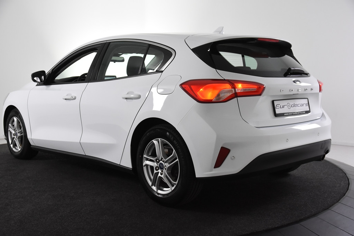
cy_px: 118
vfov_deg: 31.9
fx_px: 413
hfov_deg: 46.4
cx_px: 177
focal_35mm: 42
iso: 1600
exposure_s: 1/100
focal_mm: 28
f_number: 5
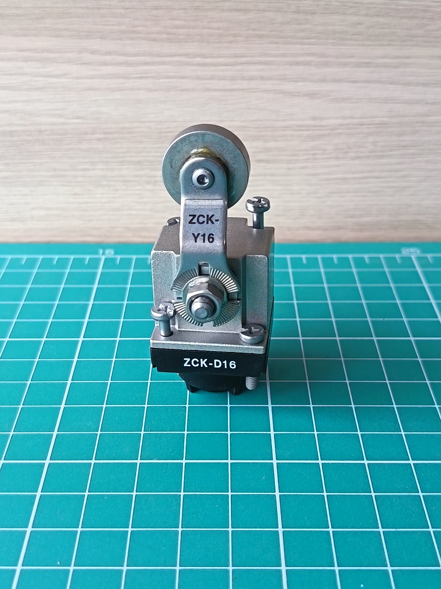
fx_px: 815
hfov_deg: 30.3
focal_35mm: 48
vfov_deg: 39.7
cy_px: 294
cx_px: 220
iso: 375
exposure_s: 1/50
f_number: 1.75
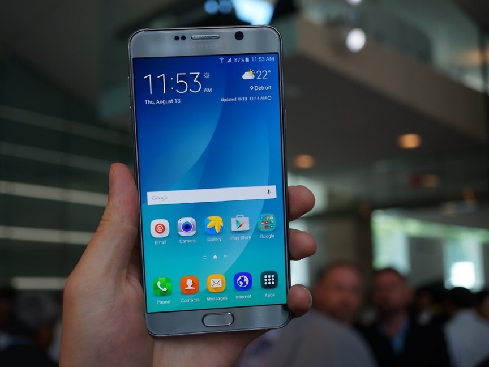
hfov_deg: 38.9
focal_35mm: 49
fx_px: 692
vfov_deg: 29.7
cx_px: 220
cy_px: 184
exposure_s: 1/60
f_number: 4
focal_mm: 30
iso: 100
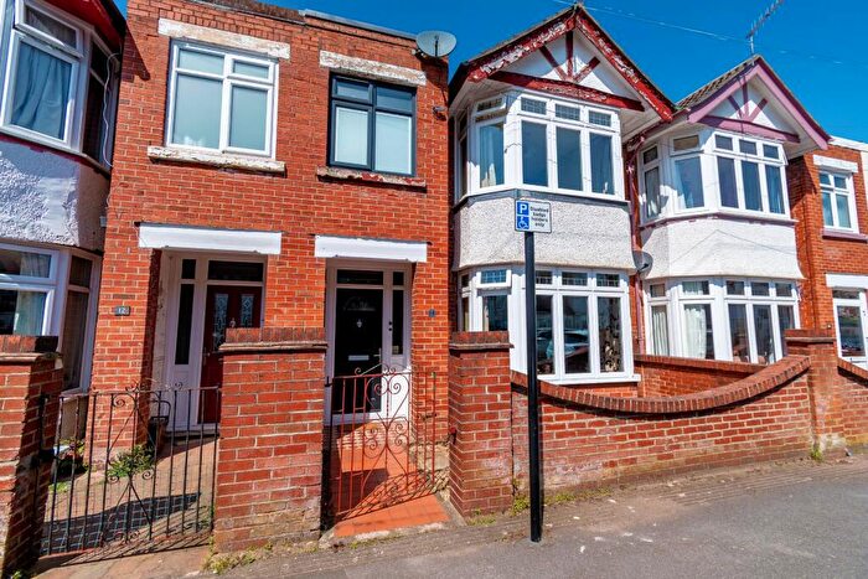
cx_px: 434
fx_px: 434
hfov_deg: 90.0
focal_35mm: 18
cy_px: 290
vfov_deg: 67.4
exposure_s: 1/800
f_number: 7.1
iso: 200
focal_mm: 12
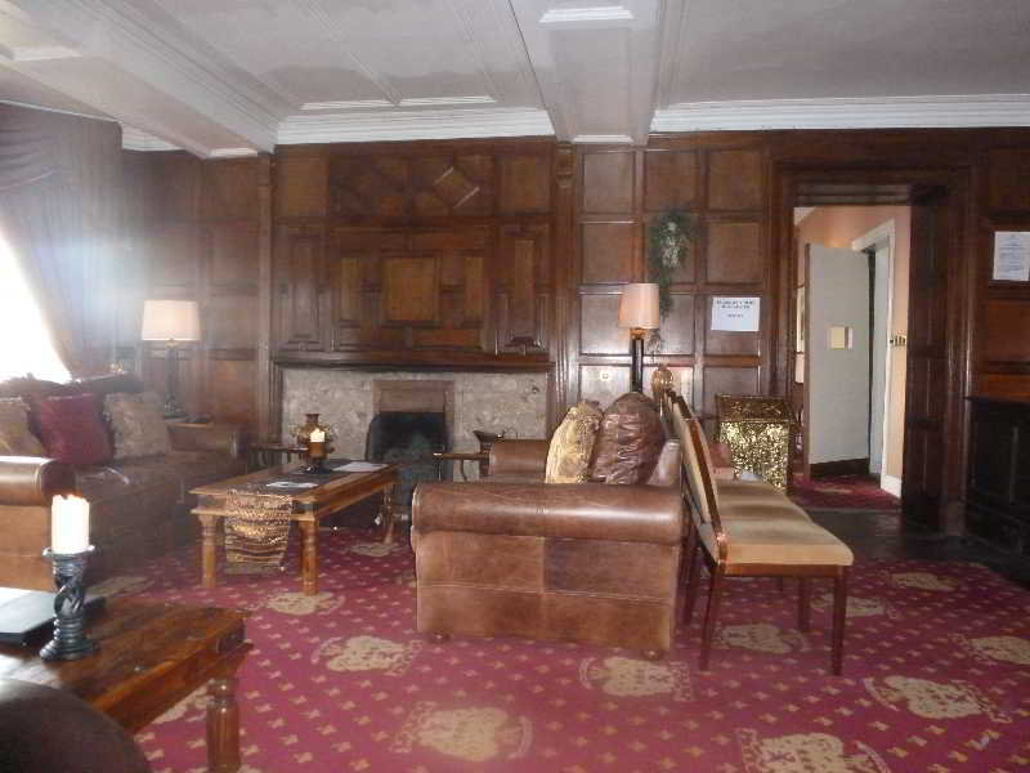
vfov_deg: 56.8
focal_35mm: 24
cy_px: 386
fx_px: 714
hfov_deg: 71.6
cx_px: 515
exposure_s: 1/60
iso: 800
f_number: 3.3
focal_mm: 4.3
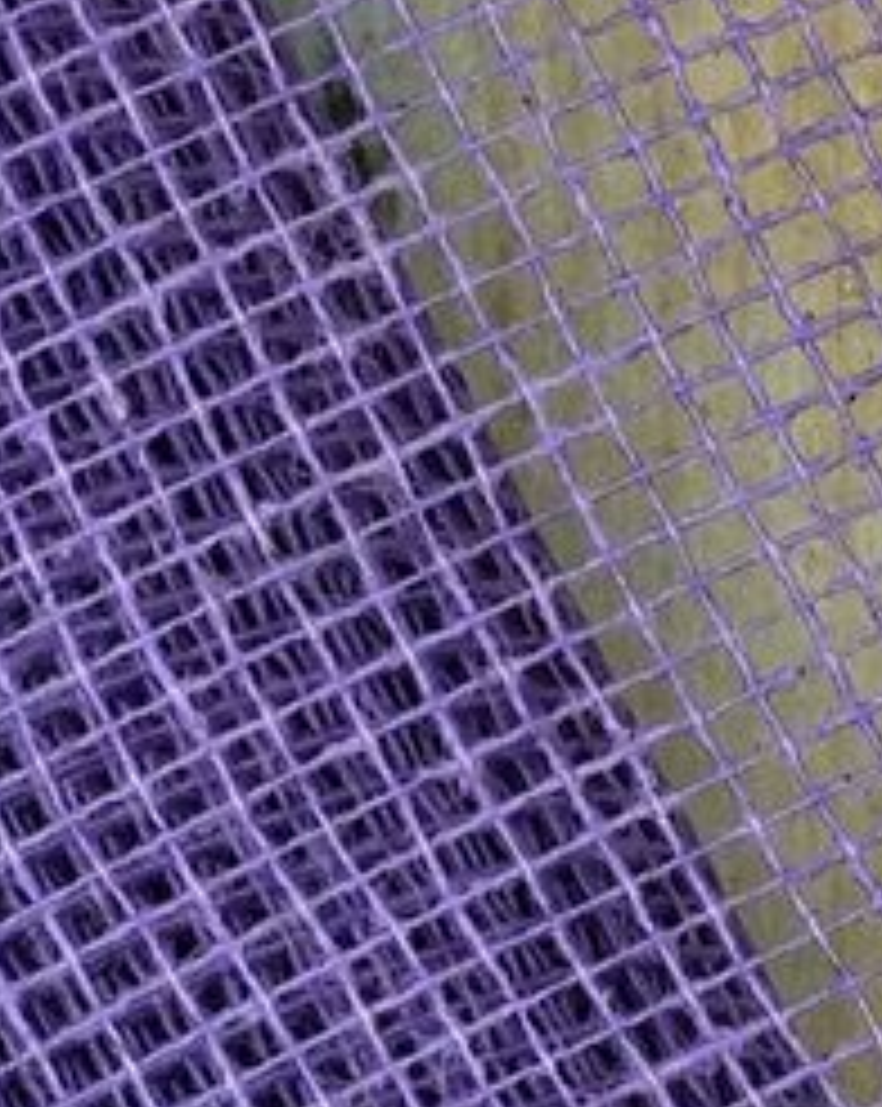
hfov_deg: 6.1
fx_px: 8112
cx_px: 1764
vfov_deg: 7.5
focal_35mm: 248
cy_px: 2056
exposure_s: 1/50
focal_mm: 6
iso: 25
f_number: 2.4
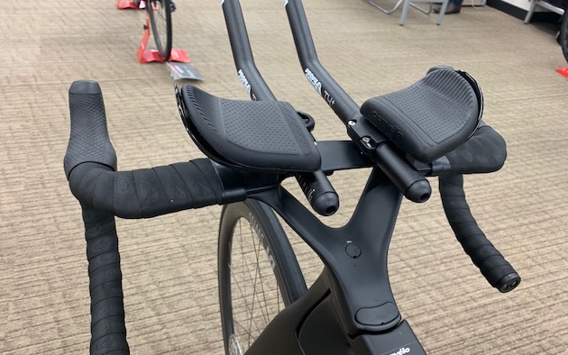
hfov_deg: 66.5
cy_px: 185
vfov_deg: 44.5
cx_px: 285
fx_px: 434
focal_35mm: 28
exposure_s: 1/60
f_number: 1.8
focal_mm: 4.25
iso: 125
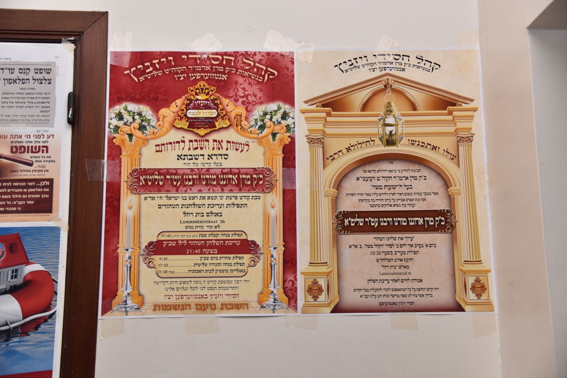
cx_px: 284
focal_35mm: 44
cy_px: 189
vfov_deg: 30.5
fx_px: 693
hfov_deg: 44.5
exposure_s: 1/250
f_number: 4
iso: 160
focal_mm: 44
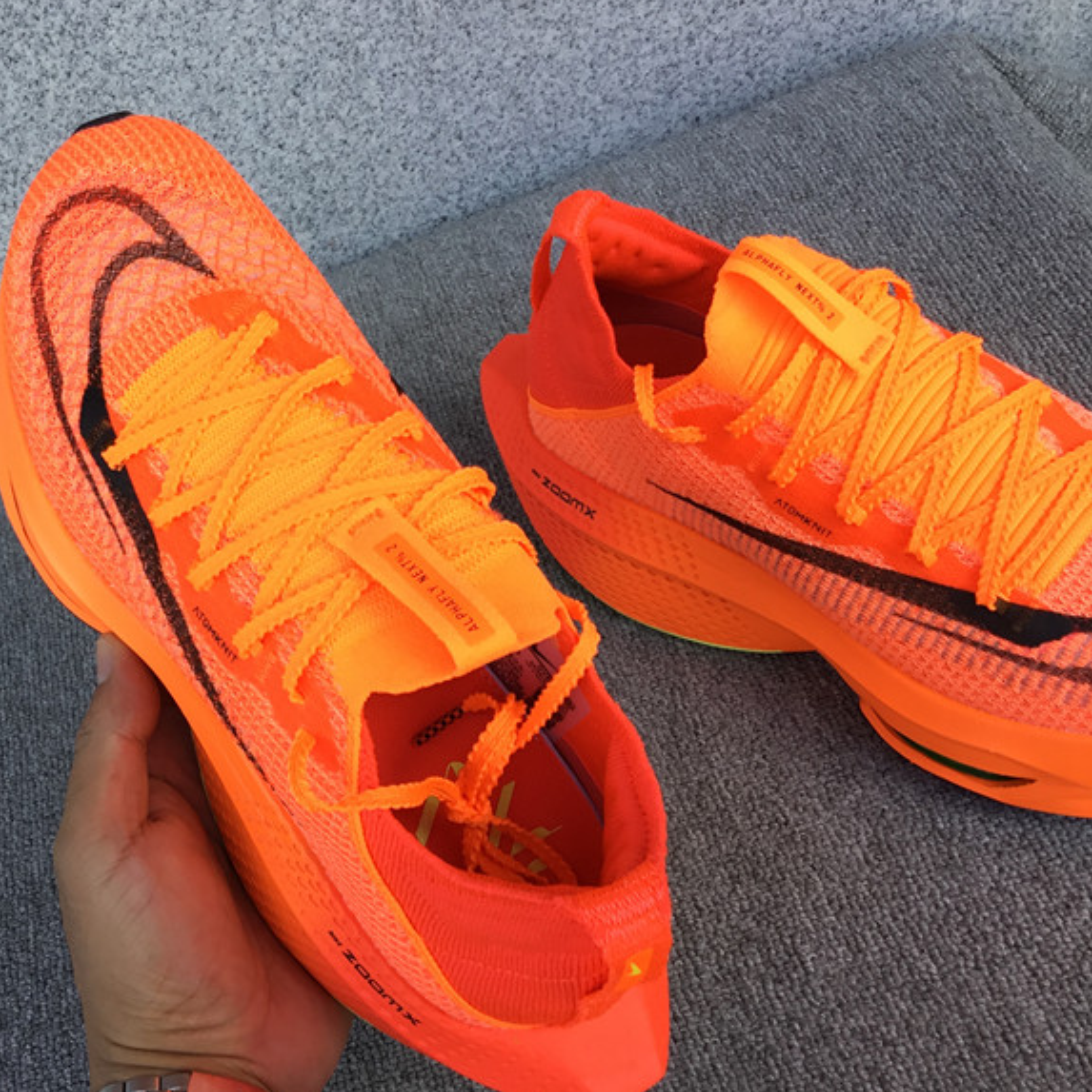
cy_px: 514
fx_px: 1535
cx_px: 246
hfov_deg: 38.0
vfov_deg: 39.2
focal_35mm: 43
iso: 25
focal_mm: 3.3
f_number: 2.4
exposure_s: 1/114
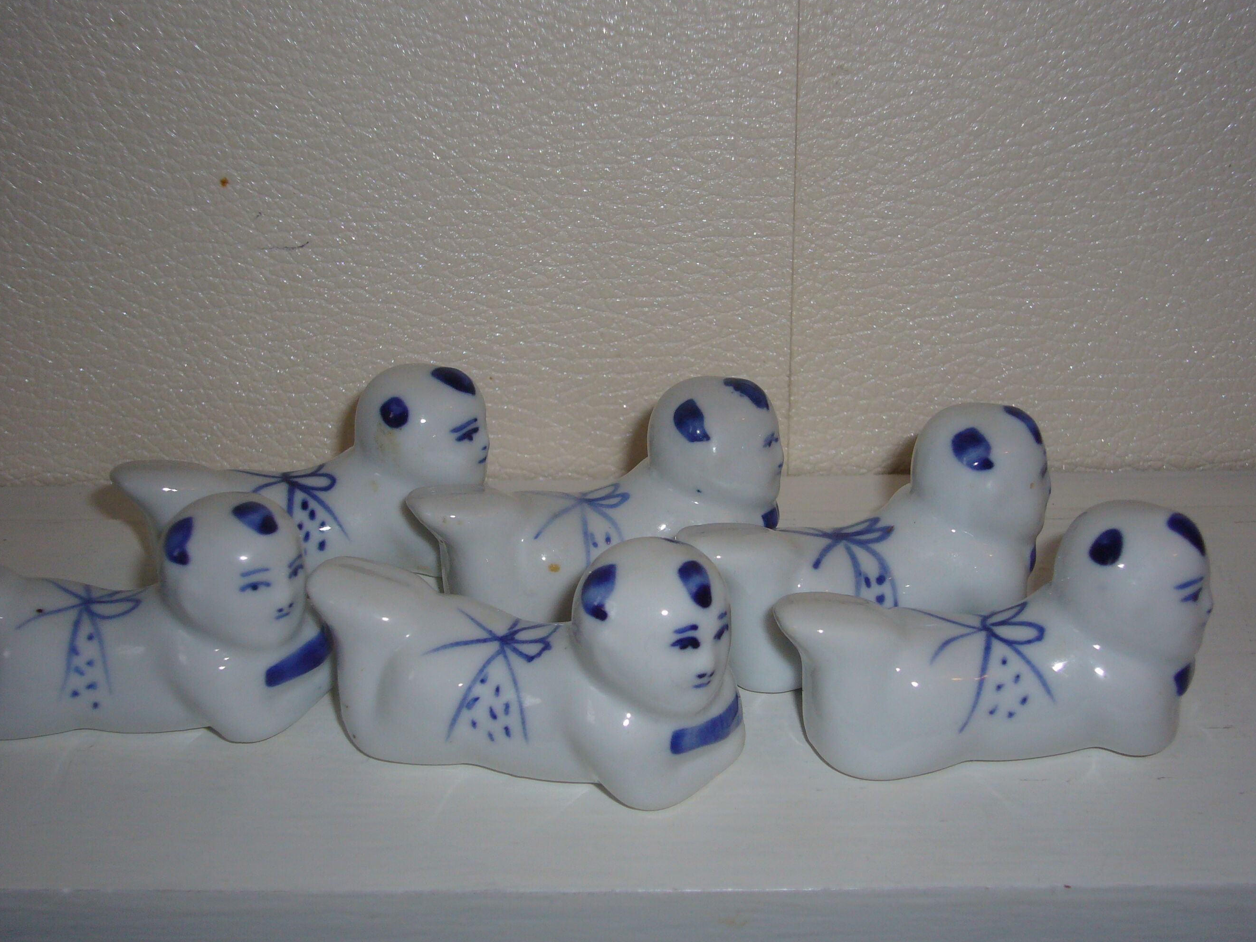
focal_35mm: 49
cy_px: 481
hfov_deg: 38.9
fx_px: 1778
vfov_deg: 29.7
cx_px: 627
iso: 80
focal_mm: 7.5
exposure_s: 1/30
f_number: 3.5
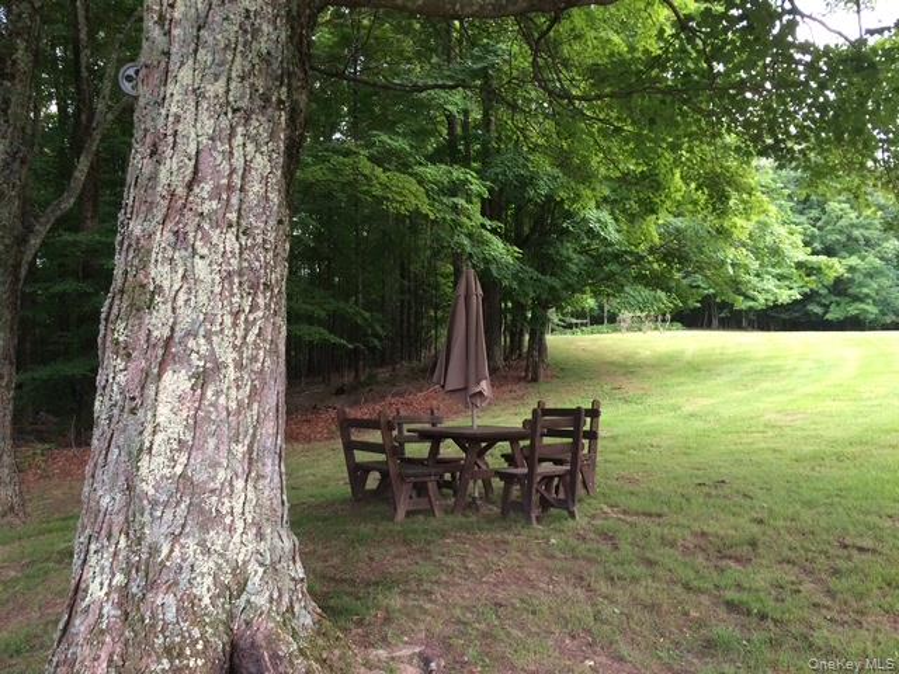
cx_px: 450
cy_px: 337
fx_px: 753
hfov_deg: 61.7
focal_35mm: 29
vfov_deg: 48.2
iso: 250
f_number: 2.2
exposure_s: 1/30
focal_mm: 4.15
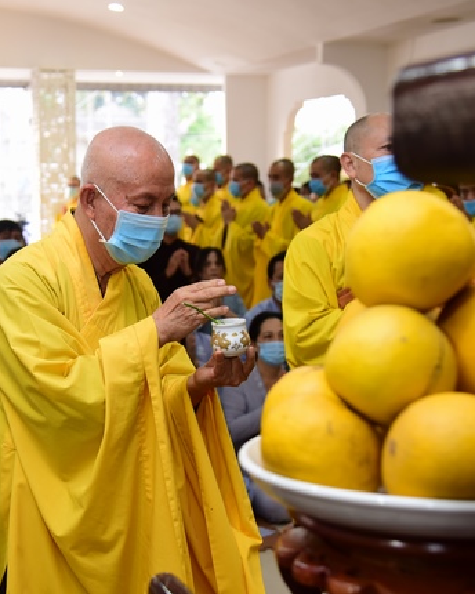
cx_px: 134
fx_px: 1195
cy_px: 296
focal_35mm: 68
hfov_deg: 22.3
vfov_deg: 27.9
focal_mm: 48
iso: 1000
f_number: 4.5
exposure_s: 1/60
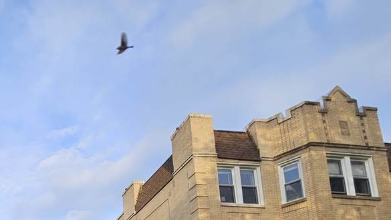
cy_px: 318
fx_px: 321
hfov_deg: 50.1
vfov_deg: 27.7
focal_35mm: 31
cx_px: -5
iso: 50
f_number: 2.2
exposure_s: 1/494
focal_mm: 2.2
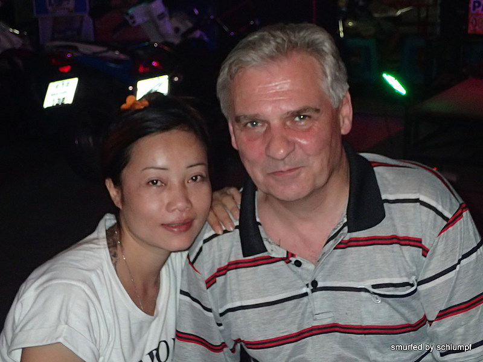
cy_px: 181
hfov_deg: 29.8
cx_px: 242
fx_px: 907
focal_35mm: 65
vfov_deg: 22.6
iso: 800
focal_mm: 11.78
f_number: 3.8
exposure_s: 1/60
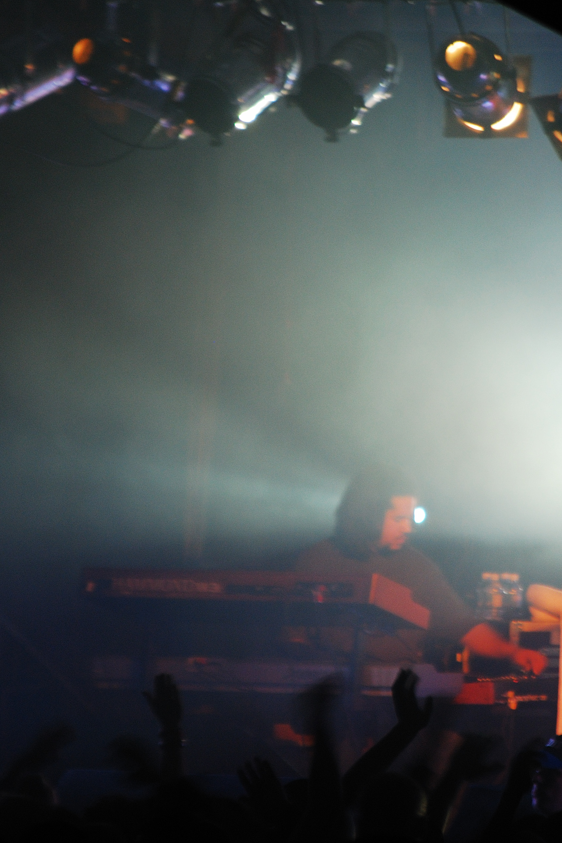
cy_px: 422
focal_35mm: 450
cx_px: 426
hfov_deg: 3.1
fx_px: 10538
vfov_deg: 4.6
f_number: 5.6
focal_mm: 200
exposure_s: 1/13
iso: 400
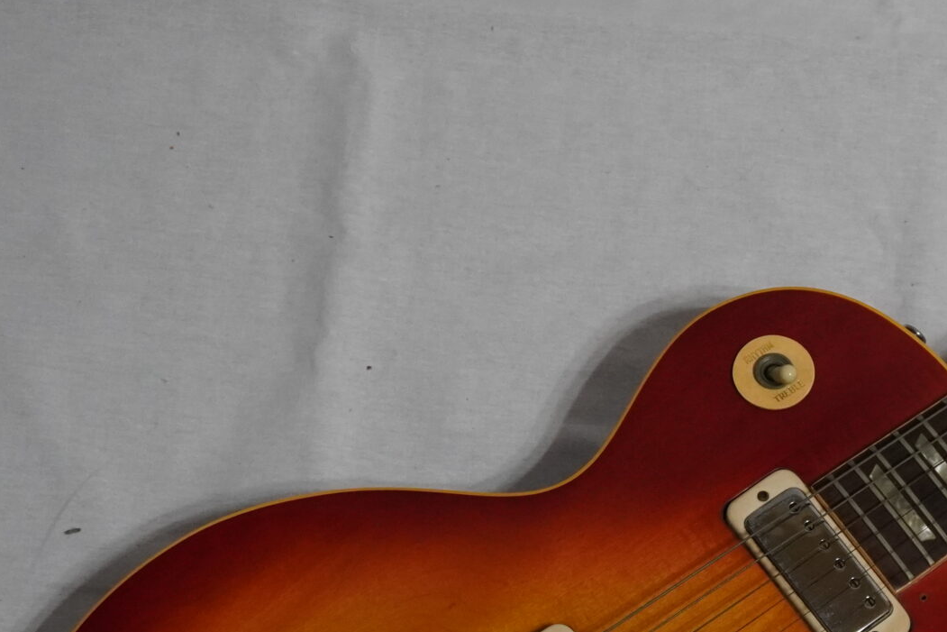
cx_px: 876
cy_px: 535
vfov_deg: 14.3
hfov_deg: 20.9
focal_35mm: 95
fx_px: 2499
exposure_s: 1/160
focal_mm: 26
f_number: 4.5
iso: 2000
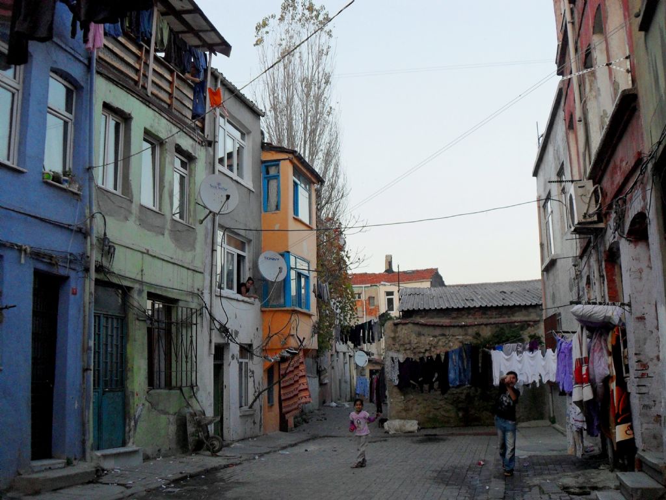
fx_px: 673
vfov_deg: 40.7
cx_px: 333
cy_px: 250
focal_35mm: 35
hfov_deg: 52.6
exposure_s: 1/90
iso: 100
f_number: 2.8
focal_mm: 6.2
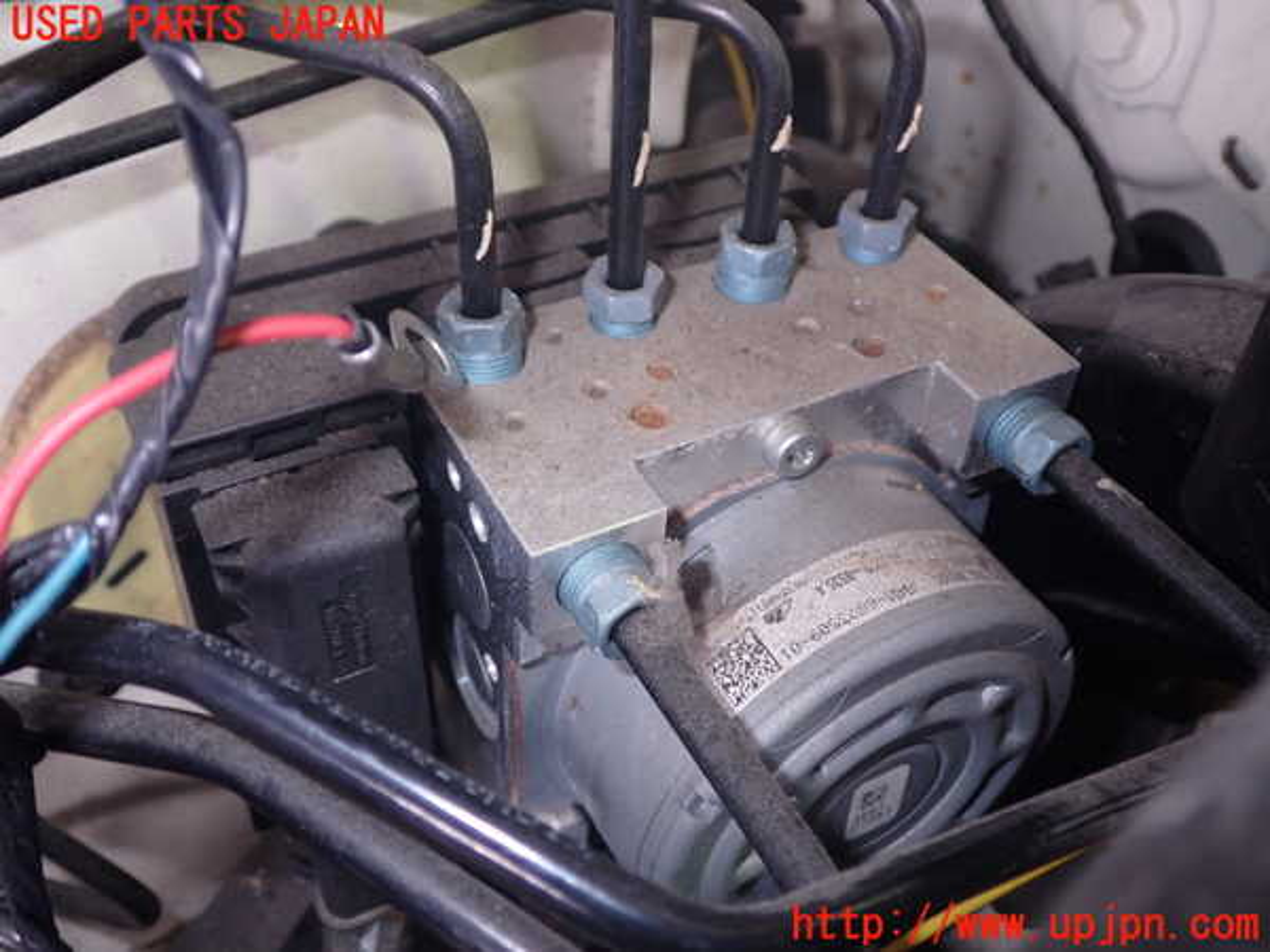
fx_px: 1321
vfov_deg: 39.7
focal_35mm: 36
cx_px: 635
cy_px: 476
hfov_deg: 51.4
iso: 200
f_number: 2.5
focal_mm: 6.37
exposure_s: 1/40
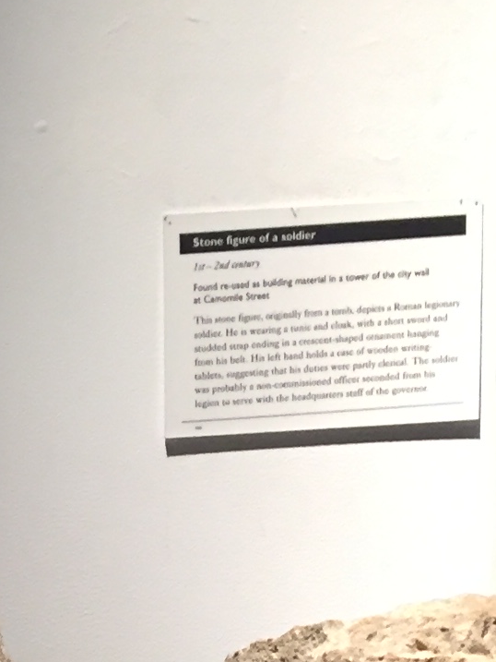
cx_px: -215
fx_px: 2521
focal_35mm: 132
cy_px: 1377
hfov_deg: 10.9
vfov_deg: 12.8
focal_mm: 4.15
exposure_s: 1/33
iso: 160
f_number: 2.2
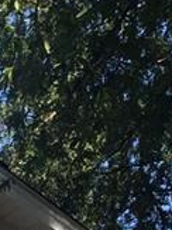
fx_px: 909
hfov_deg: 9.9
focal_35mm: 137
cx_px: -199
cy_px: 398
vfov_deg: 13.2
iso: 32
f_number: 2.2
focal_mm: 4.15
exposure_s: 1/719
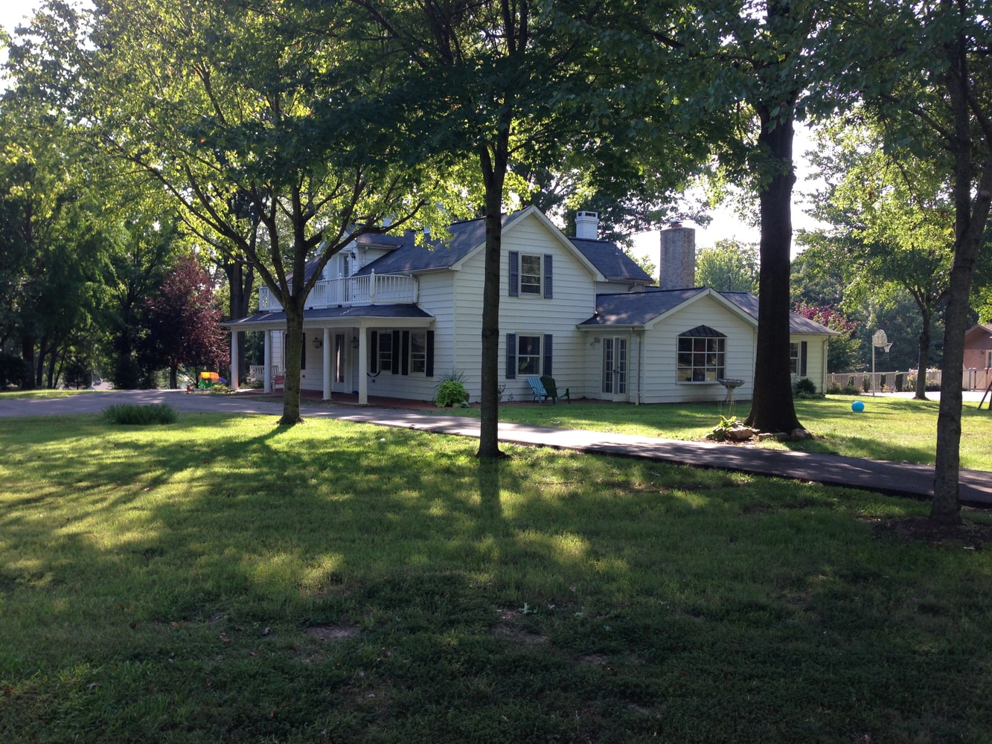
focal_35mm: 33
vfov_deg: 43.0
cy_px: 372
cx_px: 496
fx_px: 946
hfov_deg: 55.3
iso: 50
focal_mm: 4.12
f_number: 2.4
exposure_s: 1/315
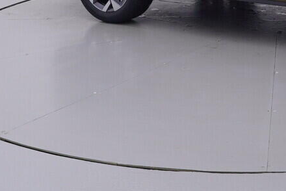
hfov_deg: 26.2
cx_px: 278
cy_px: -62
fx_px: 585
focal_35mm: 74
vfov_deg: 17.3
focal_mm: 15
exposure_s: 1/80
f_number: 5
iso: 200
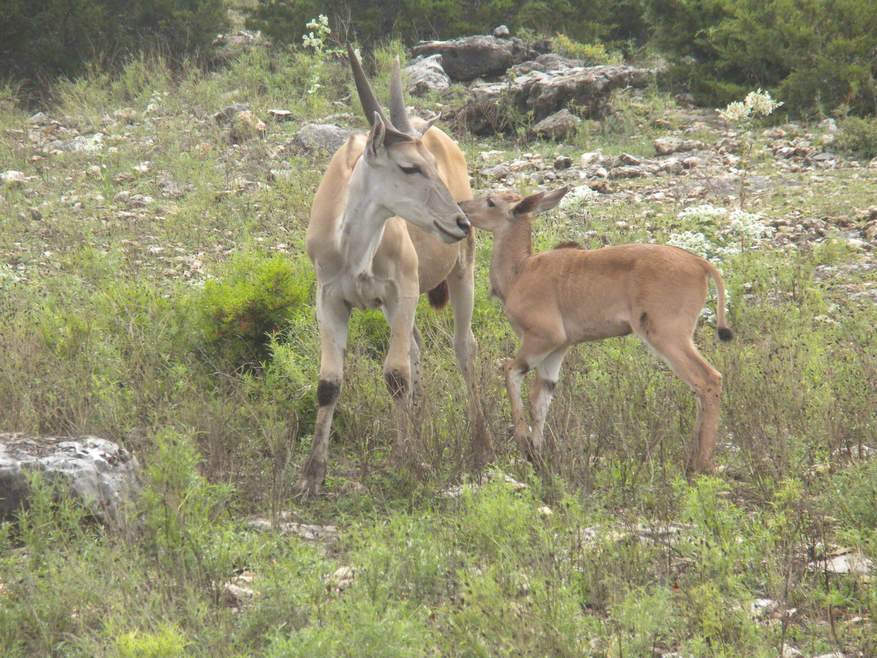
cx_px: 438
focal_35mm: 260
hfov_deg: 7.6
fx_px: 6587
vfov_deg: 5.7
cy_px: 329
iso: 275
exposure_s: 1/543
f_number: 5.3
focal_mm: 46.2
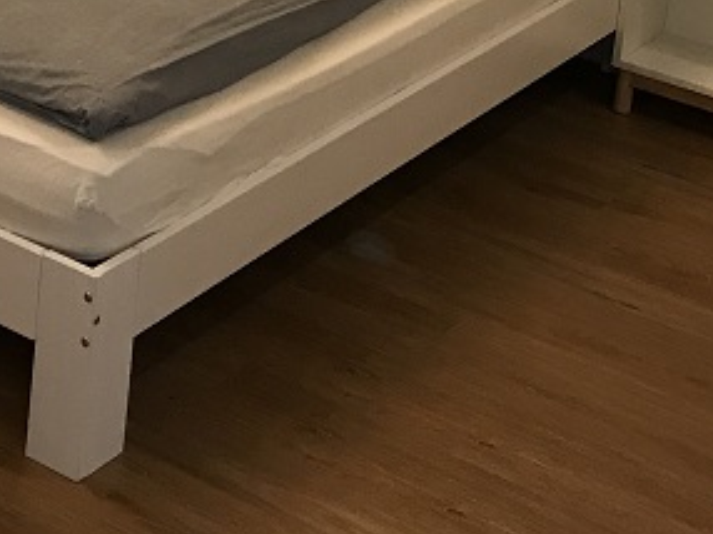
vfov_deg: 14.0
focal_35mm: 98
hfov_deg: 19.2
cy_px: -304
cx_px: -82
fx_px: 2017
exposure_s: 1/17
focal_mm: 3.99
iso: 50
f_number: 1.8
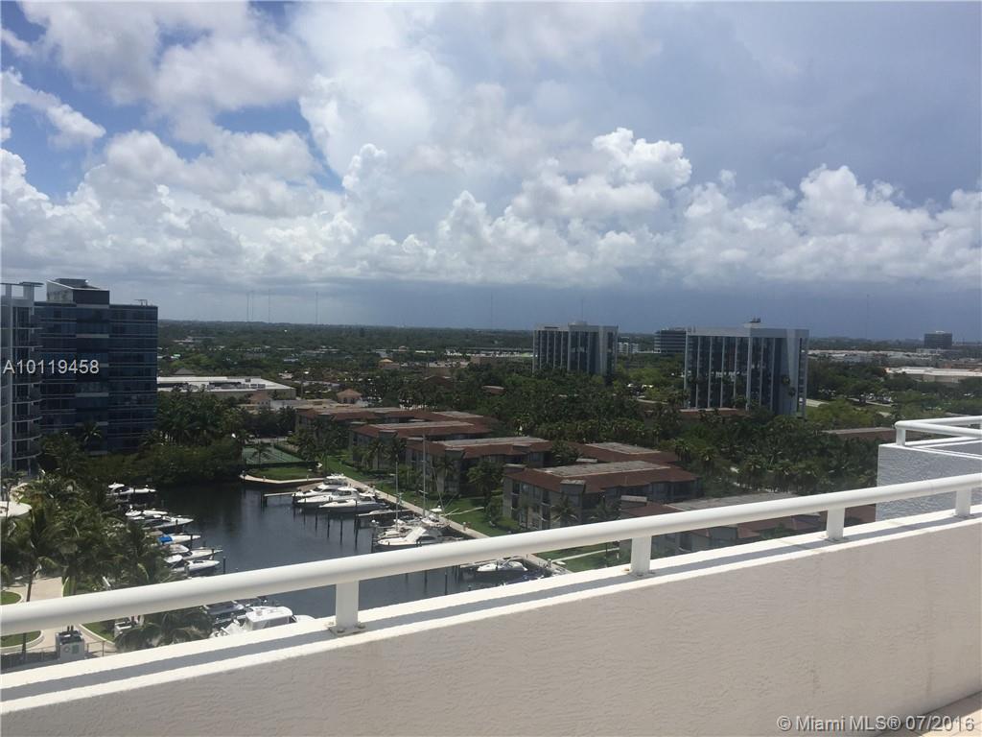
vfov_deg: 48.2
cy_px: 368
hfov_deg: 61.7
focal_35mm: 29
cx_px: 491
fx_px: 823
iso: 32
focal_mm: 4.15
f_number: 2.2
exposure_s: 1/4950
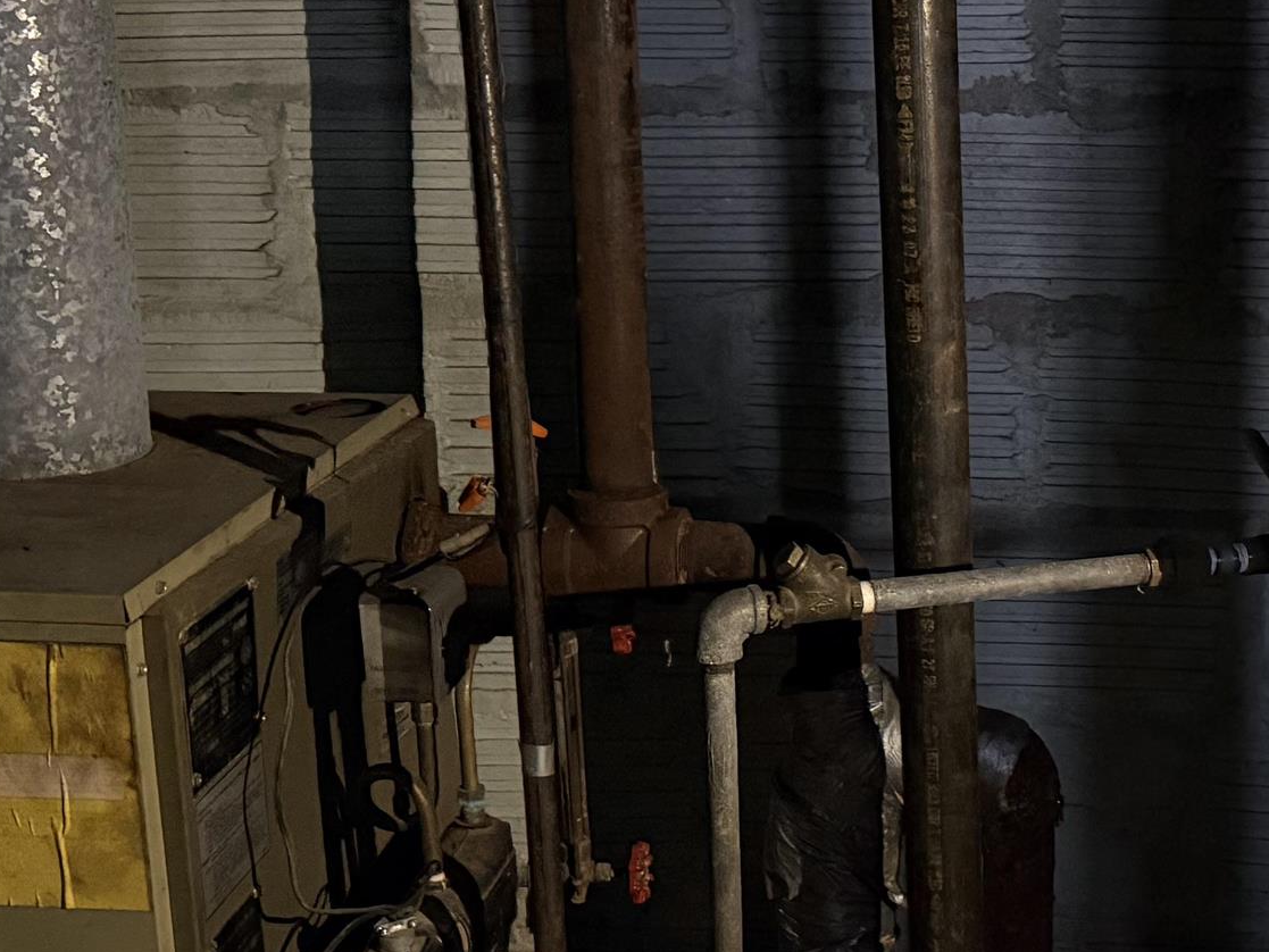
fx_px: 2420
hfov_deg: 28.5
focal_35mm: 66
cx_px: 1078
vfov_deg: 22.2
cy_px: 594
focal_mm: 6.76
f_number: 1.78
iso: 1000
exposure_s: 1/32
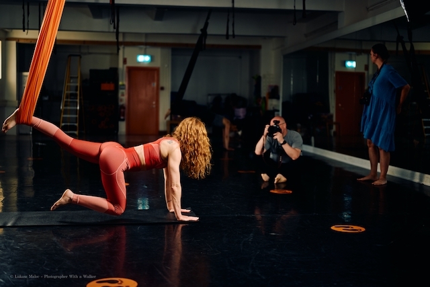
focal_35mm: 50
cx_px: 215
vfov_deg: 27.0
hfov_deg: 39.6
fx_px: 597
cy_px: 144
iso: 100
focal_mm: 50
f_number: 1.8
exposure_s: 1/200
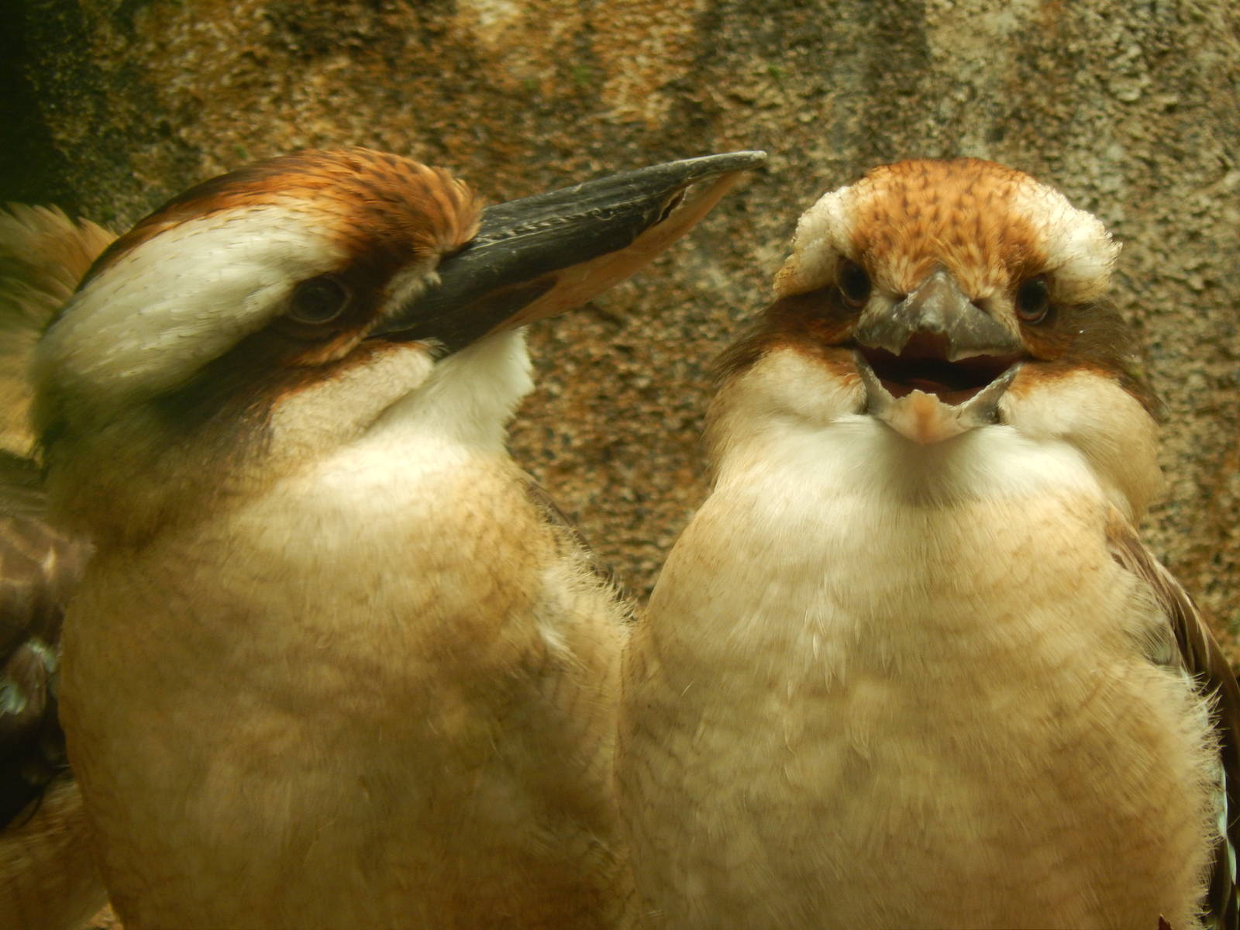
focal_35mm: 603
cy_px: 465
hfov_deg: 3.3
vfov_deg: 2.5
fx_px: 21600
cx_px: 620
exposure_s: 1/125
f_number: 5.8
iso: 250
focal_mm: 107.1
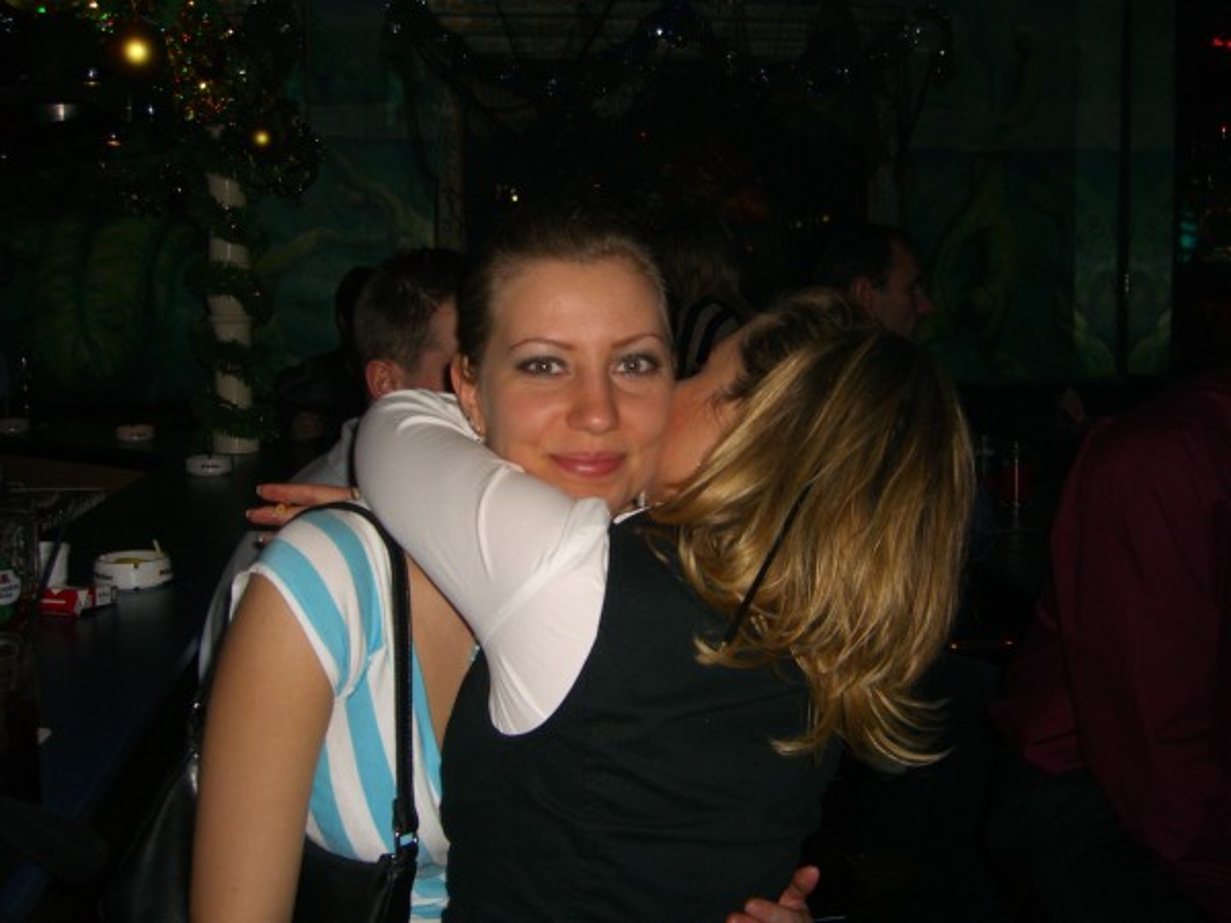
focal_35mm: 38
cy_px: 462
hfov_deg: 49.0
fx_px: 1351
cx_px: 616
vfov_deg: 37.7
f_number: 2.8
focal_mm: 7.9
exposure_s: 1/60
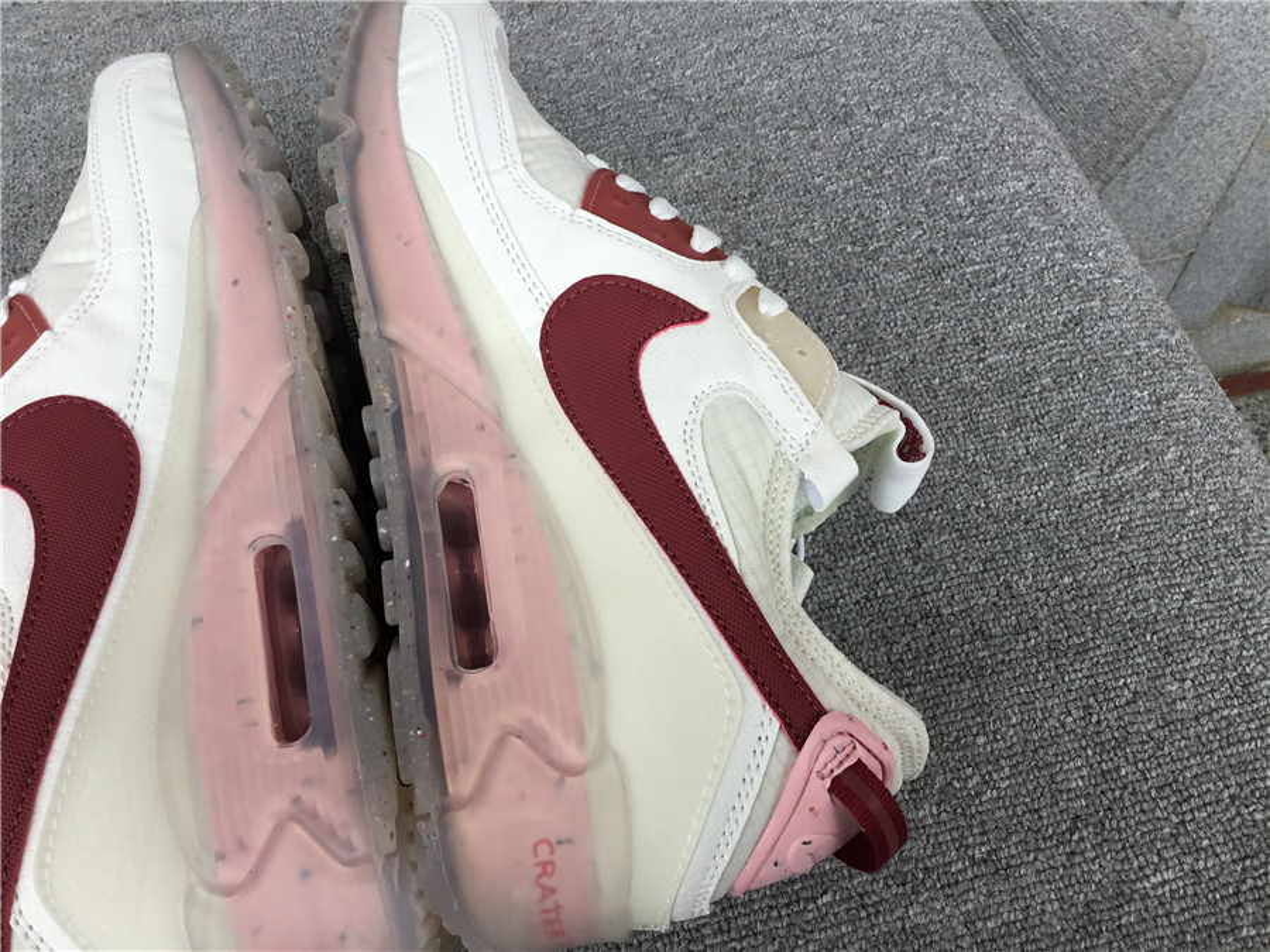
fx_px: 1137
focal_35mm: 31
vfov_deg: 45.4
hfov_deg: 58.4
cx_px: 635
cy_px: 476
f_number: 2.4
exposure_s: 1/211
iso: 25
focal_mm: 3.3
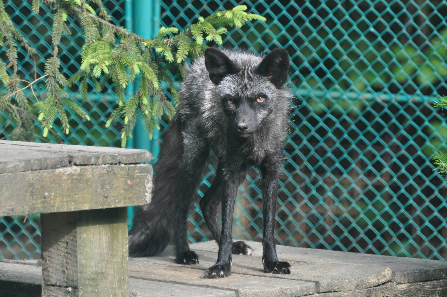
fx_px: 4837
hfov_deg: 5.3
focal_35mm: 390
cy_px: 148
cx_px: 224
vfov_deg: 3.5
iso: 800
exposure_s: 1/500
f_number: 5.6
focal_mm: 260
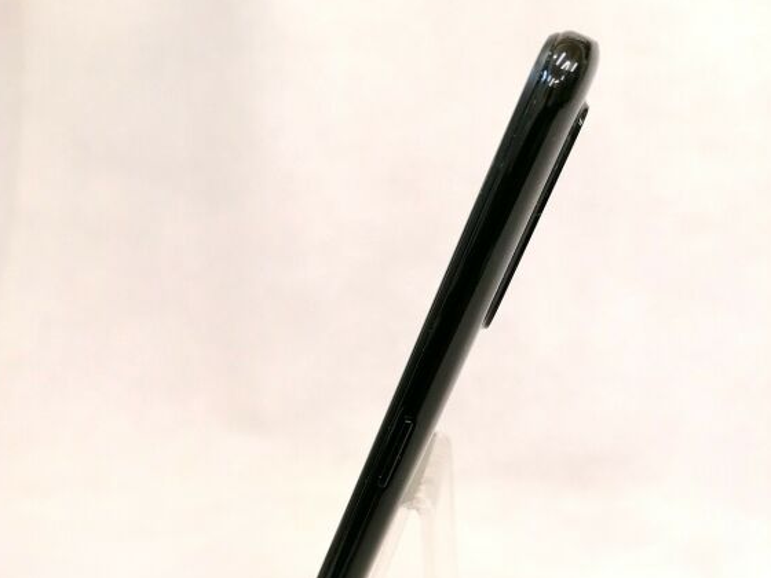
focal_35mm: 37
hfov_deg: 50.1
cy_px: 498
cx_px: 381
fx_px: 824
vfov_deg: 36.7
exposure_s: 1/33.3
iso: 160
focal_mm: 4.75
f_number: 1.8
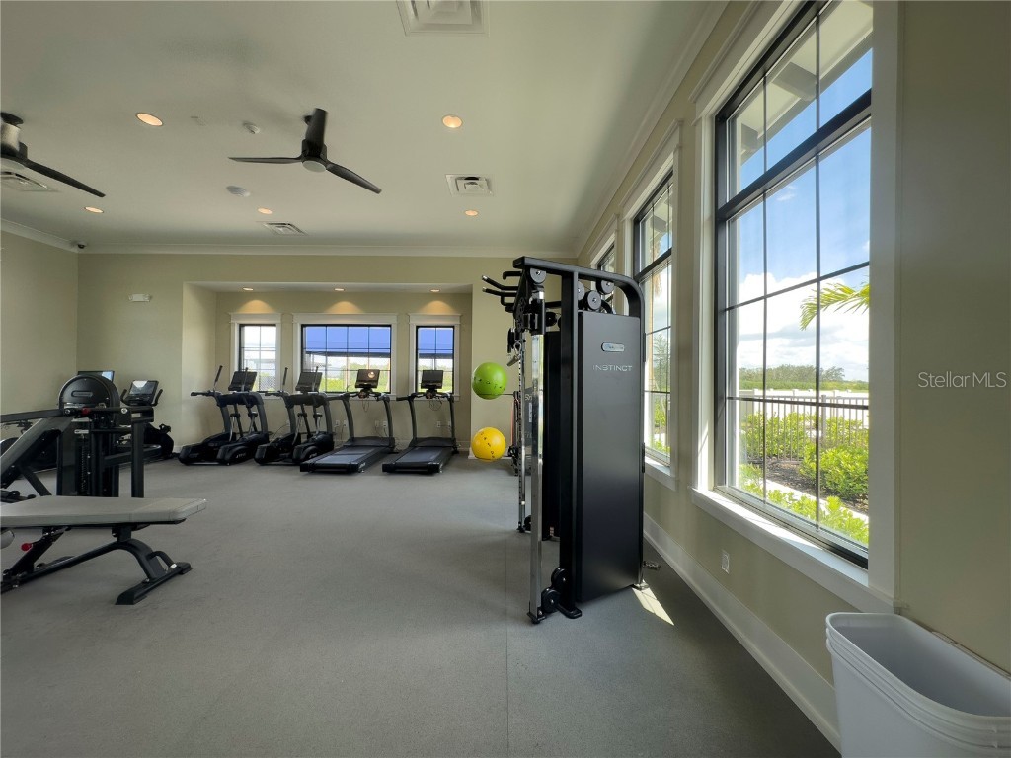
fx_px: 409
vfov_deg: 85.7
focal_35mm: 14
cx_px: 506
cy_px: 379
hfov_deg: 102.1
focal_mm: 2.22
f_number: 2.2
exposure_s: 1/100
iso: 40
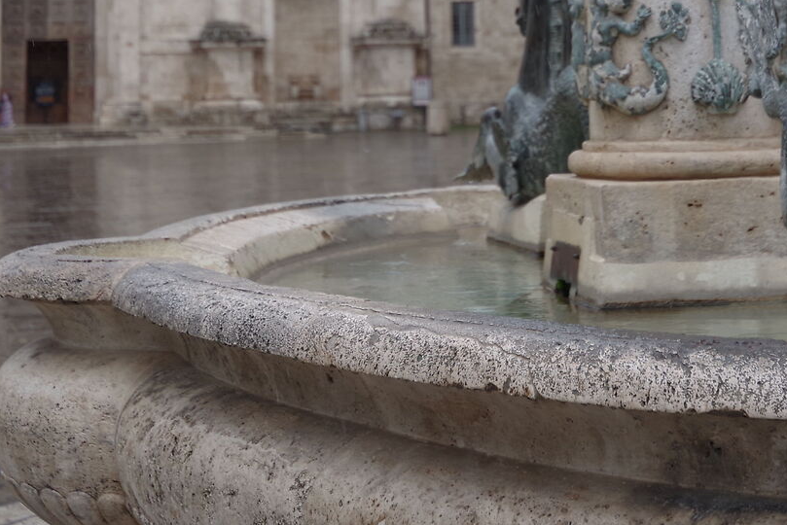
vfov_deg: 14.8
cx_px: 417
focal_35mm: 89
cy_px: -142
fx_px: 1946
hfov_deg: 22.9
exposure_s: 1/500
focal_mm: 30
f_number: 2.8
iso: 200
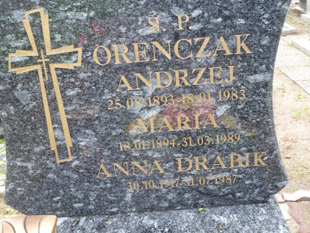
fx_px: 394
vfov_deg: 32.9
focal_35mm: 44
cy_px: 116
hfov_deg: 42.9
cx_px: 155
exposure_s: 1/30
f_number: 3.7
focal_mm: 7.3
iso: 100
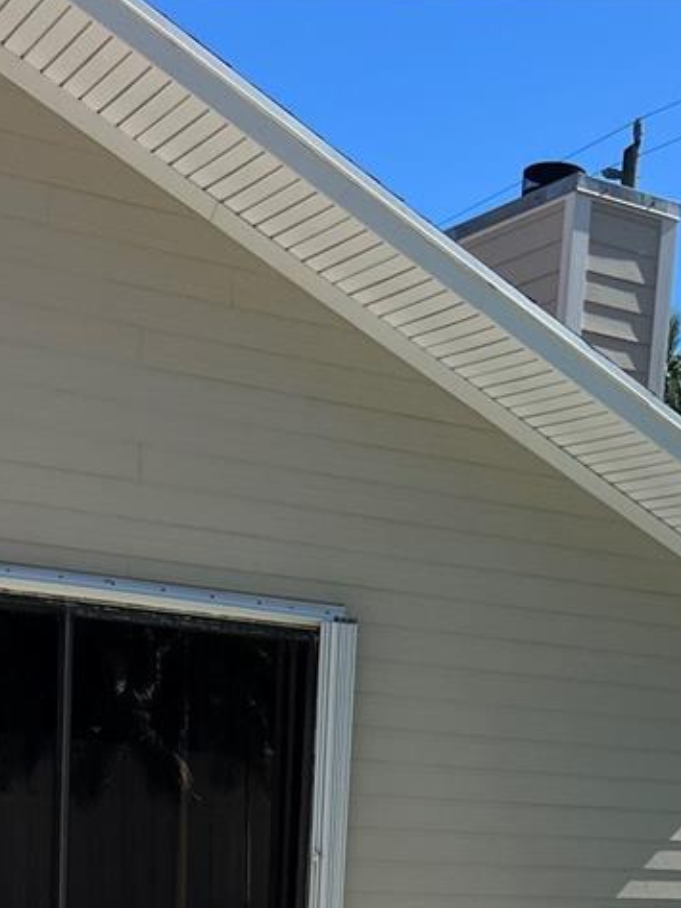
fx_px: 1730
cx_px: 366
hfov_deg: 22.3
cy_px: 1144
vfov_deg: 25.7
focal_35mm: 66
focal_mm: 5.7
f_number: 1.5
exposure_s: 1/10309
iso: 50
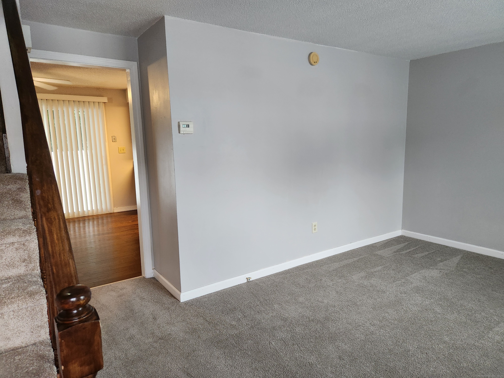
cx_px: 252
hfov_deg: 73.9
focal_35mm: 23
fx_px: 335
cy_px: 189
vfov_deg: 58.9
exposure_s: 1/120
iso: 500
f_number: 1.8
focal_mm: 5.4
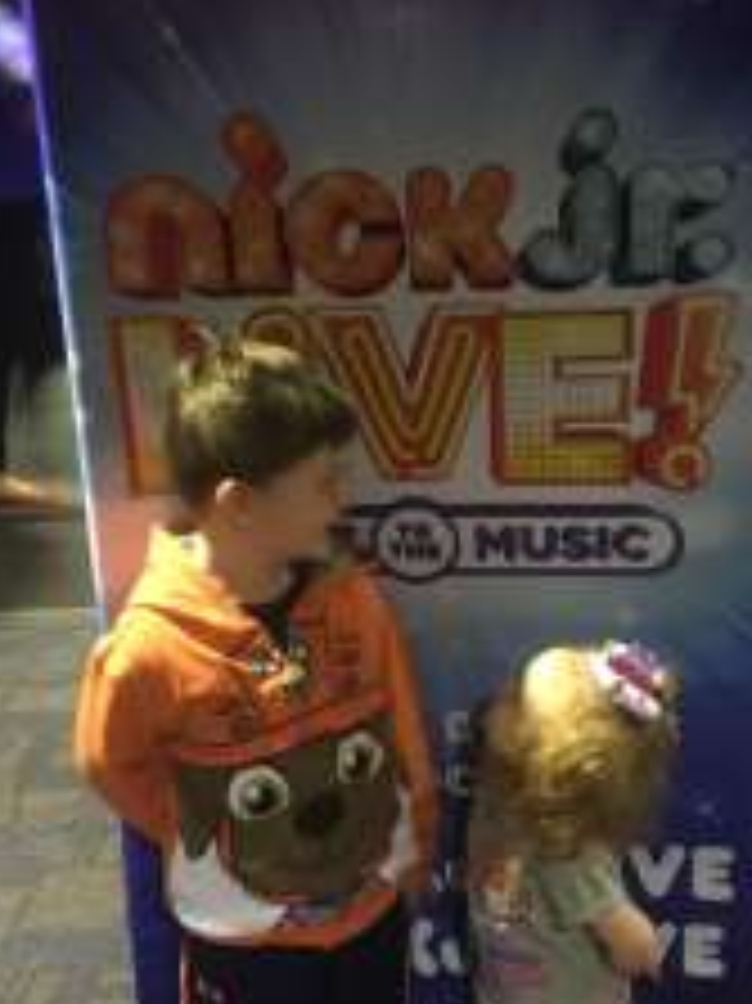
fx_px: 1508
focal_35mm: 52
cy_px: 495
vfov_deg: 36.8
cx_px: 495
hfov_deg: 27.8
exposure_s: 1/15
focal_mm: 4.15
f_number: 2.2
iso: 400
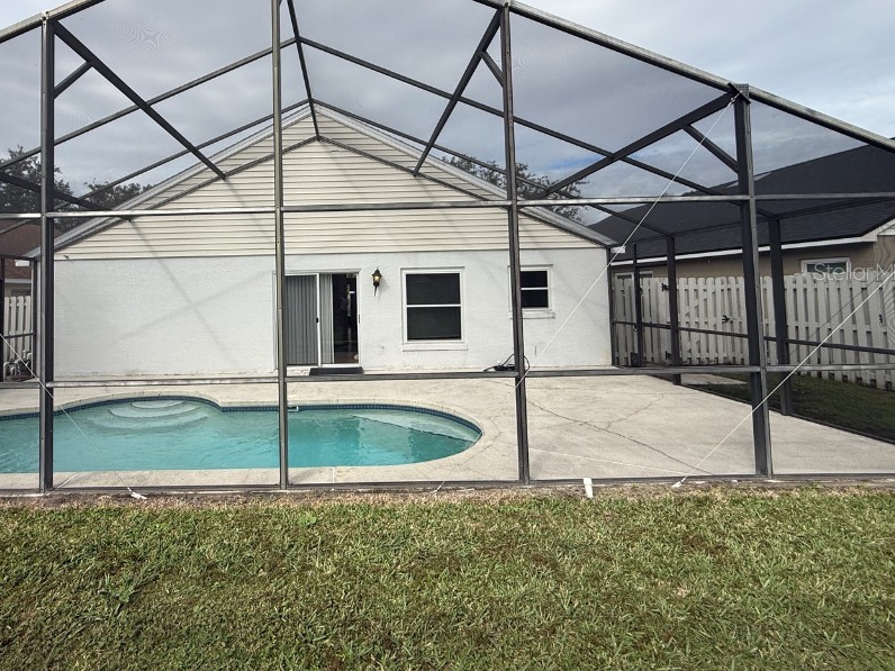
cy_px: 271
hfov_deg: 86.3
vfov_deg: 70.9
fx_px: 465
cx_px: 344
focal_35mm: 18
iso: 50
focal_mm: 2.22
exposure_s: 1/1189
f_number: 2.2
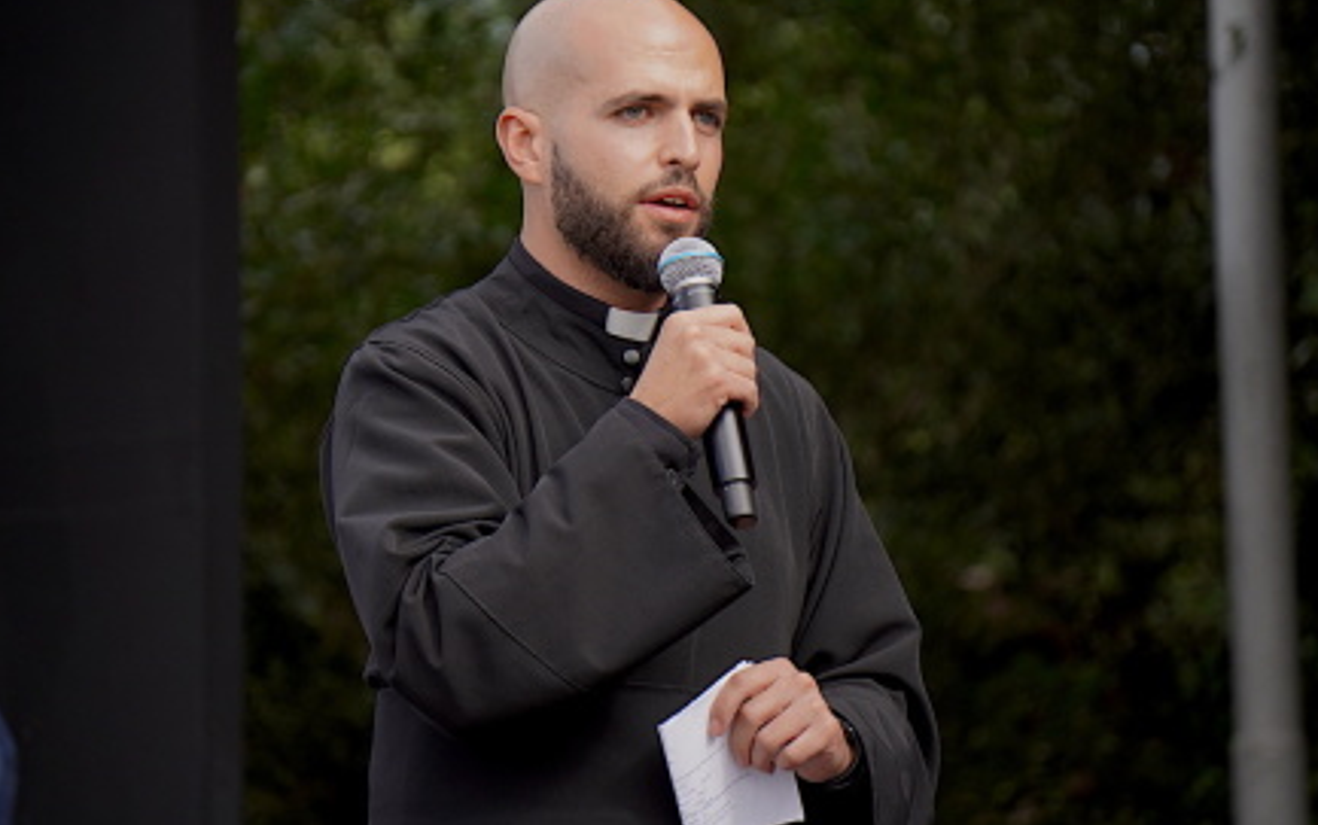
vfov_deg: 4.0
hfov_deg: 6.4
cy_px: 390
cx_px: 679
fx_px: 11750
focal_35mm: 327
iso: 250
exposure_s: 1/320
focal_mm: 206
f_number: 6.3
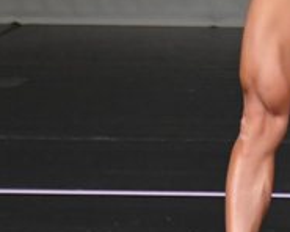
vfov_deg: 1.1
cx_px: 393
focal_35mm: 1473
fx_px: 12643
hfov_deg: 1.3
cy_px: -33
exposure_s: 1/400
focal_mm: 250
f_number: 5.6
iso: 4000
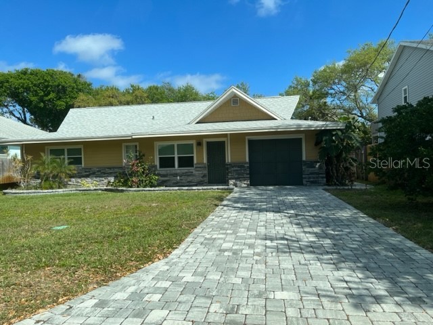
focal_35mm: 26
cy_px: 162
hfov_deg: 67.3
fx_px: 325
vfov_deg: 53.1
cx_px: 216
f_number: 1.6
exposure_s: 1/2967
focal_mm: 5.1
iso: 50
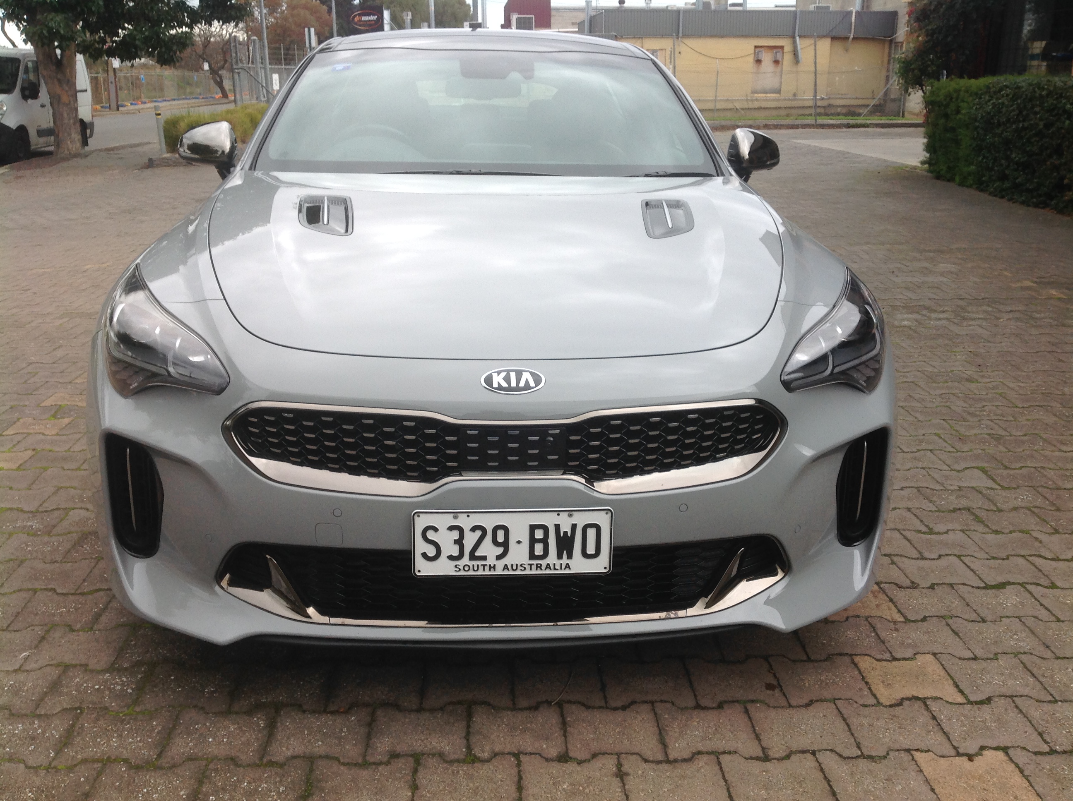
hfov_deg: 52.7
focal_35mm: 35
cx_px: 536
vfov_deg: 40.6
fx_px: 1083
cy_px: 400
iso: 50
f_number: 2.4
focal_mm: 4.28
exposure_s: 1/244
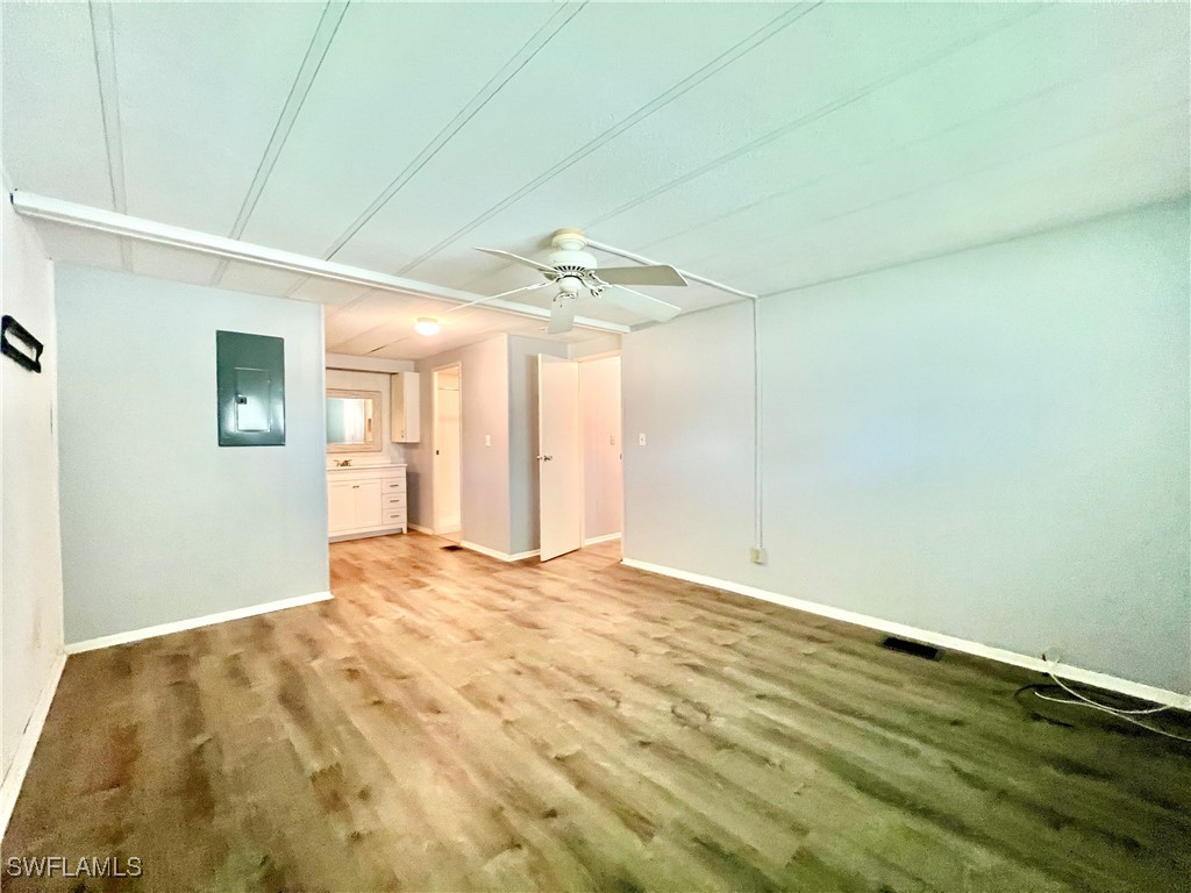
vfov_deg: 89.9
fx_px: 447
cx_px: 596
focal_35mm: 13
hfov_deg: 106.2
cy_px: 446
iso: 640
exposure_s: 1/60
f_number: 1.8
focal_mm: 1.57
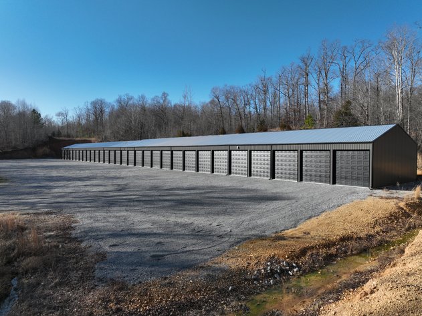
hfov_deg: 71.6
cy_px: 158
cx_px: 211
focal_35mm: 24
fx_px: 293
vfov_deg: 56.8
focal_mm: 12.29
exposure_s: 1/2000
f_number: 2.8
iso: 130
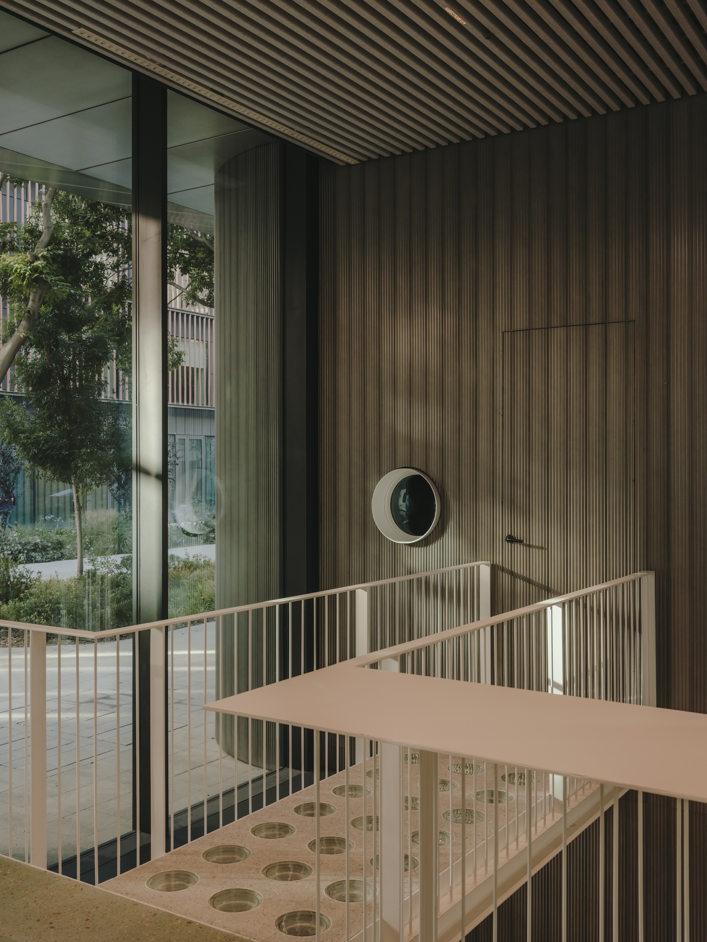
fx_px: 926
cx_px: 354
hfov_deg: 41.8
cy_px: 471
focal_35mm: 34
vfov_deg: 54.0
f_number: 9
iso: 640
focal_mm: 43.3
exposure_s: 1/50
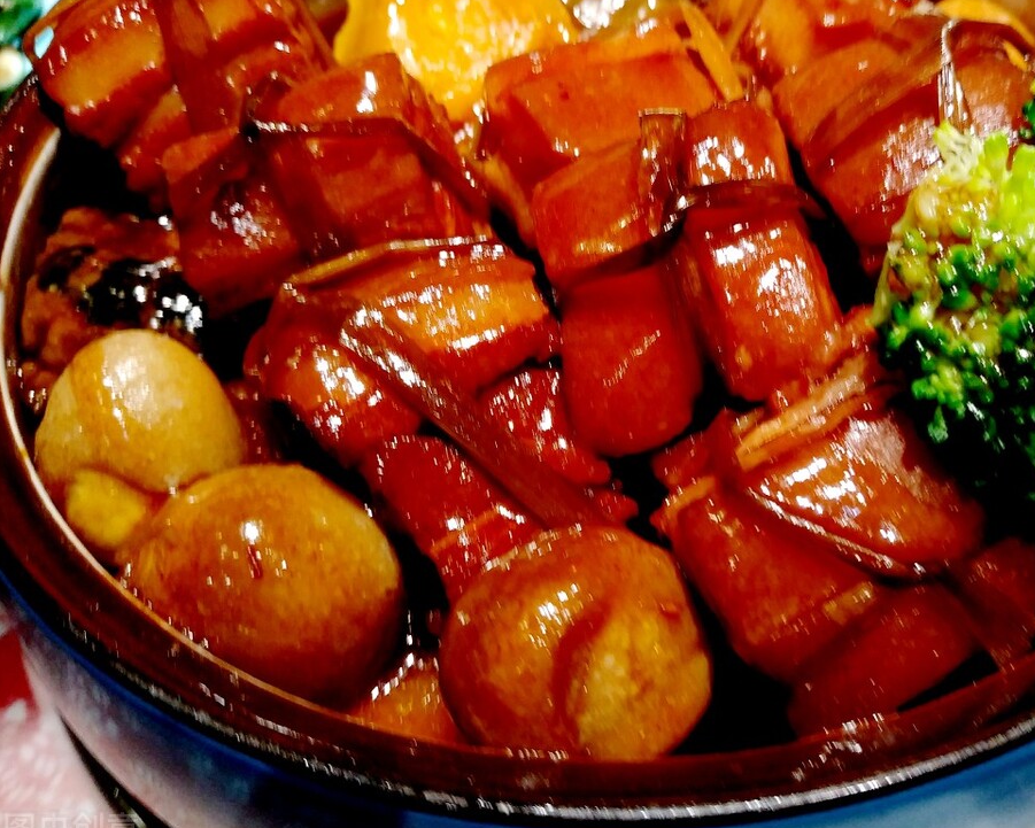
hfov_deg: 64.4
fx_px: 797
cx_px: 687
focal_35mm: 26
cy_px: 340
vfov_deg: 54.6
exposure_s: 1/17
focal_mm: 3.46
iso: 300
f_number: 2.2
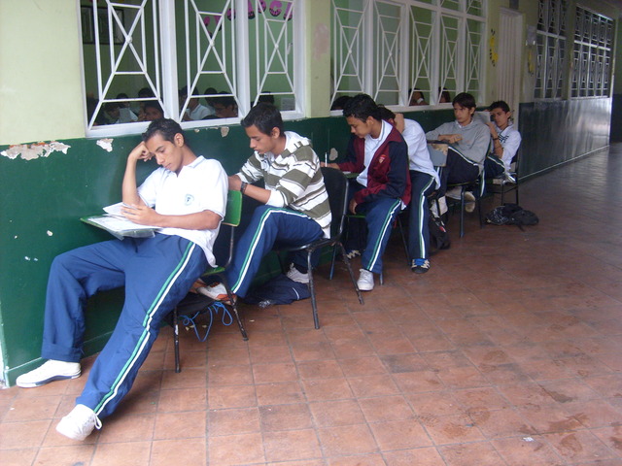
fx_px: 629
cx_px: 311
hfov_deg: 52.6
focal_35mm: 35
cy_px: 233
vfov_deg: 40.7
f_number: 2.8
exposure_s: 1/45
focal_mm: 5.8
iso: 100
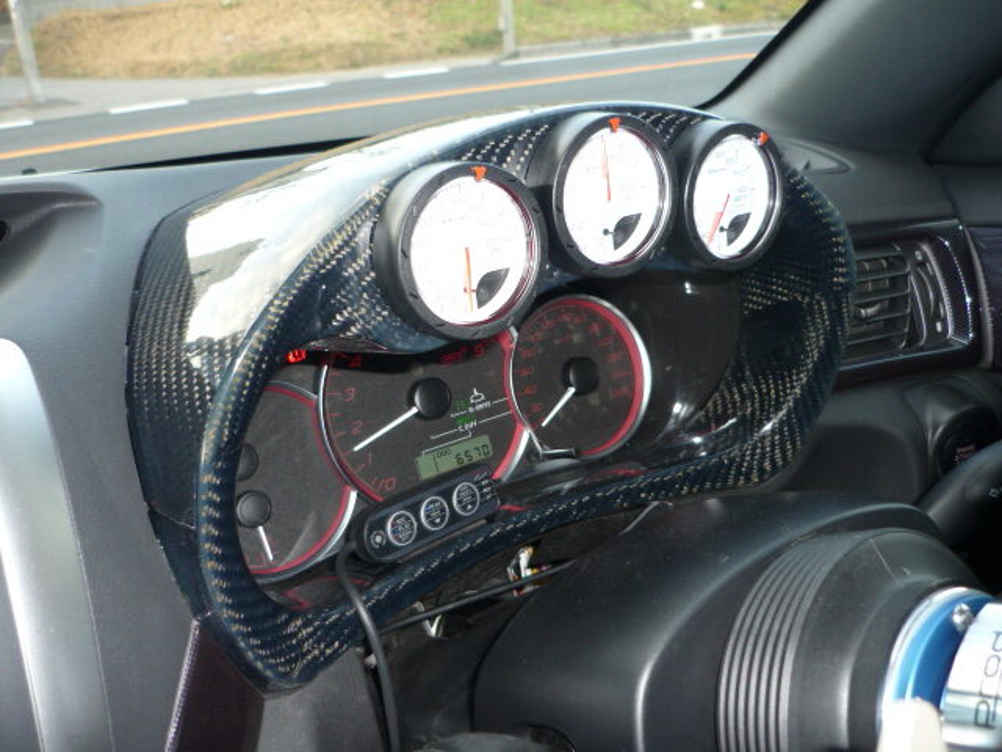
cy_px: 376
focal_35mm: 33
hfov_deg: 55.4
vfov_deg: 42.9
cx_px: 501
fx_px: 955
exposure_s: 1/30
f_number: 2.8
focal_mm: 5.5
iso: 100
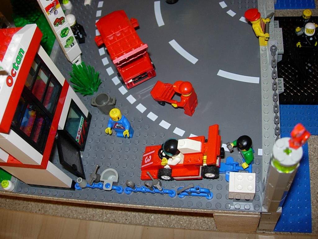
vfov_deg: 37.7
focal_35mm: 38
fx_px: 349
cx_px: 159
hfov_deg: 49.0
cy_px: 120
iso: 79
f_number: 2.8
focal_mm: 7.8
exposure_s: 1/64
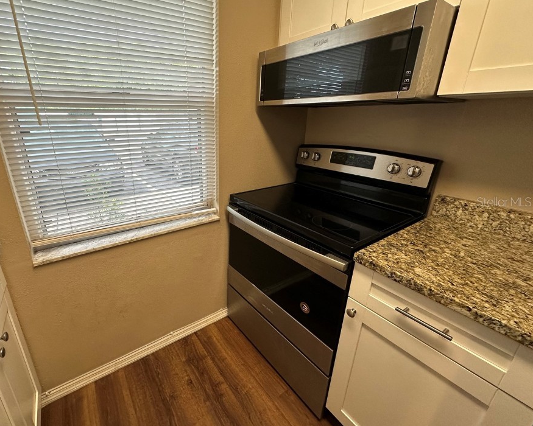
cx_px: 222
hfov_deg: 92.3
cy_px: 201
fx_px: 252
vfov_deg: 80.3
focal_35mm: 16
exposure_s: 1/120
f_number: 2.2
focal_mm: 2.22
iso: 160
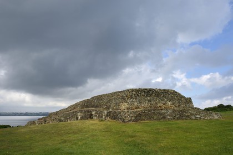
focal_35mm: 27
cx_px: 116
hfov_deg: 67.4
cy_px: 78
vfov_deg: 47.9
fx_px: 175
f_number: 13
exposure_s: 1/200
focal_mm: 27
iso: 200
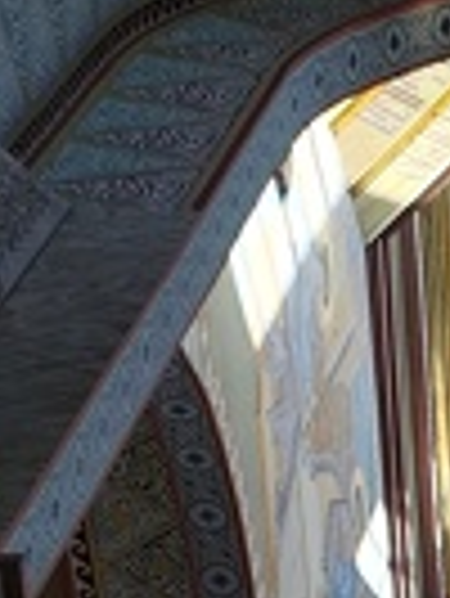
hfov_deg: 6.9
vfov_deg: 9.1
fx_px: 3548
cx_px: 997
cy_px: 1178
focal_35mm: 205
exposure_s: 1/231
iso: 50
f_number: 1.65
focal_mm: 6.19
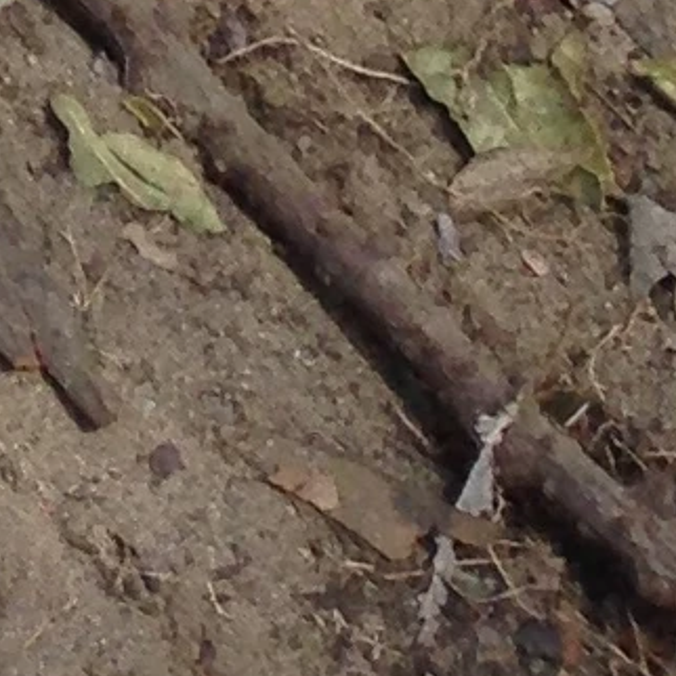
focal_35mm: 296
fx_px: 6540
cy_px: -2702
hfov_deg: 5.5
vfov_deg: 4.9
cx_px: -1369
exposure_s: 1/919
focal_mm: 4.12
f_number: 2.4
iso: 50
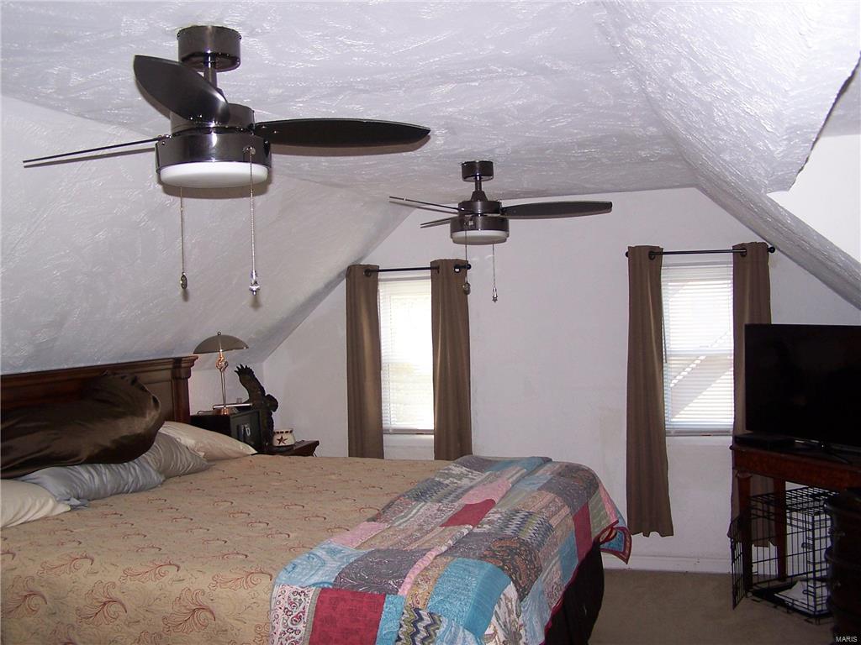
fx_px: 945
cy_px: 322
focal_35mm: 38
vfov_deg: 37.7
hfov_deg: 49.0
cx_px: 430
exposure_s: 1/60
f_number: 2.8
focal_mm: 6.3
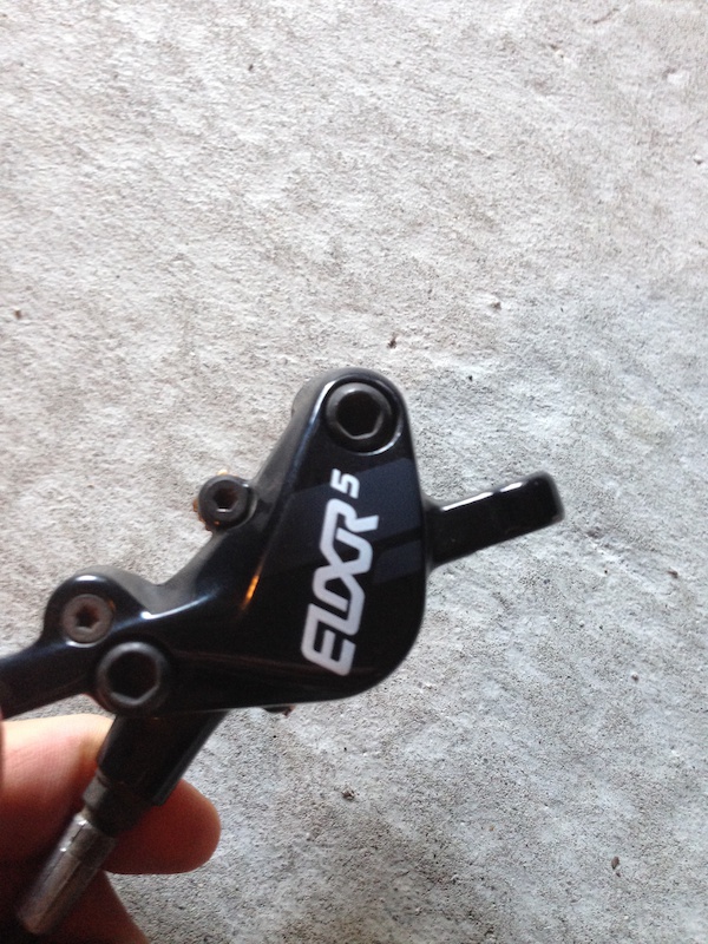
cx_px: 354
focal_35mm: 33
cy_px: 472
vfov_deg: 55.4
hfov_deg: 42.9
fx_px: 900
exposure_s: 1/20
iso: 160
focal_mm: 4.12
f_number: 2.4
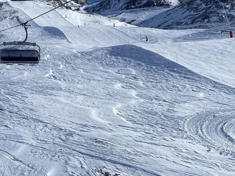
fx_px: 353
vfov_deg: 27.3
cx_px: 43
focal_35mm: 52
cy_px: 27
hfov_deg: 35.5
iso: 32
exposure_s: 1/7692
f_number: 1.8
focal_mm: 4.25
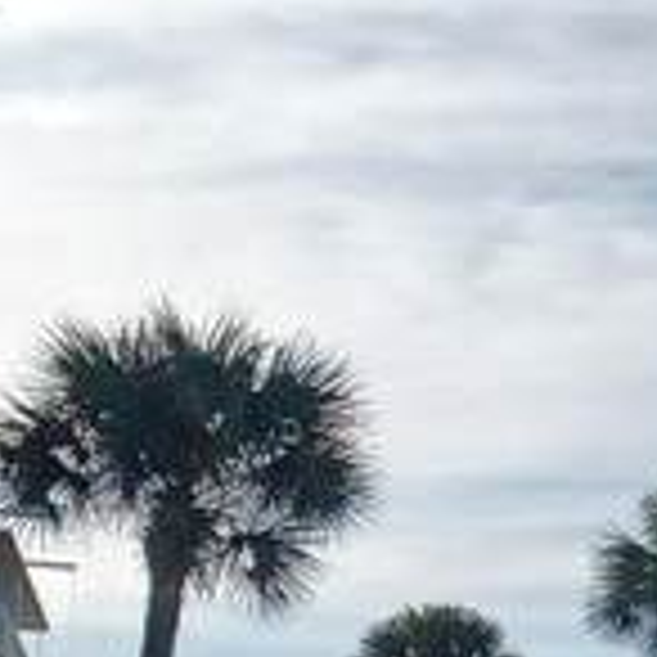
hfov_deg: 8.7
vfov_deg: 9.0
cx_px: 1148
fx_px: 4166
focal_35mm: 194
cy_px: 207
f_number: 1.8
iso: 32
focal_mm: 4.6
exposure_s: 1/502
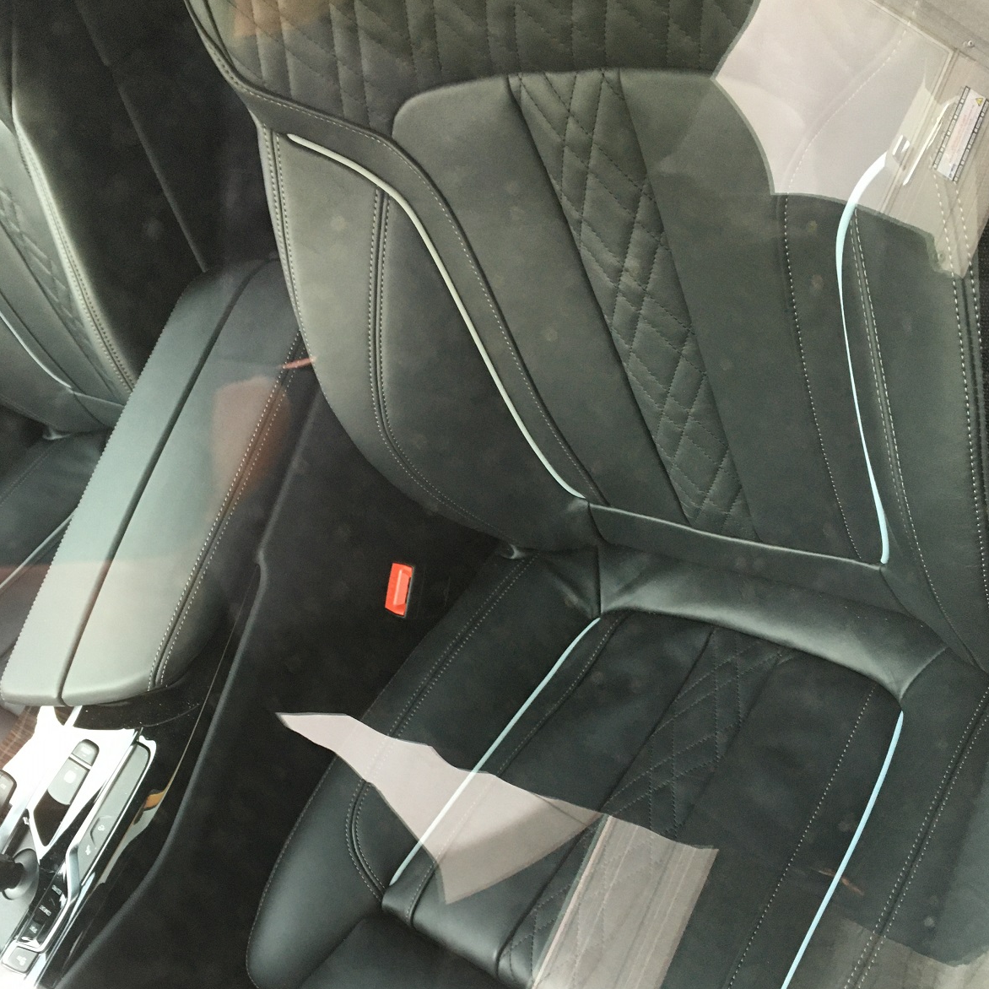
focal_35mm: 35
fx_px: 1131
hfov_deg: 47.2
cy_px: 592
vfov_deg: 47.0
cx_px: 505
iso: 160
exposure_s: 1/33
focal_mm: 4.15
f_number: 2.2
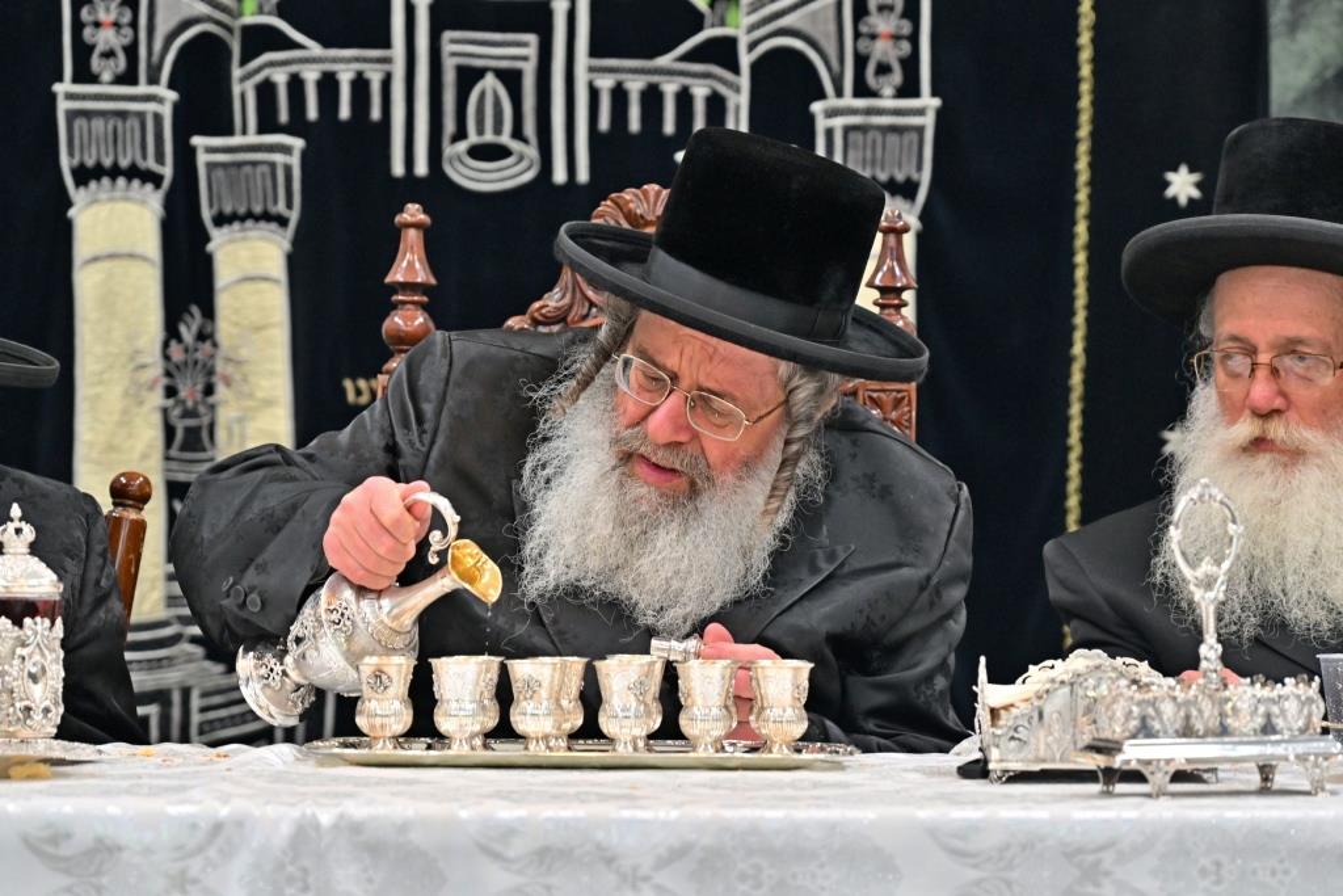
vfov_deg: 7.6
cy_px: 448
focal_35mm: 180
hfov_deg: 11.4
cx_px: 672
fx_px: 6715
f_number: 4
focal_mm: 120
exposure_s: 1/250
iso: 800
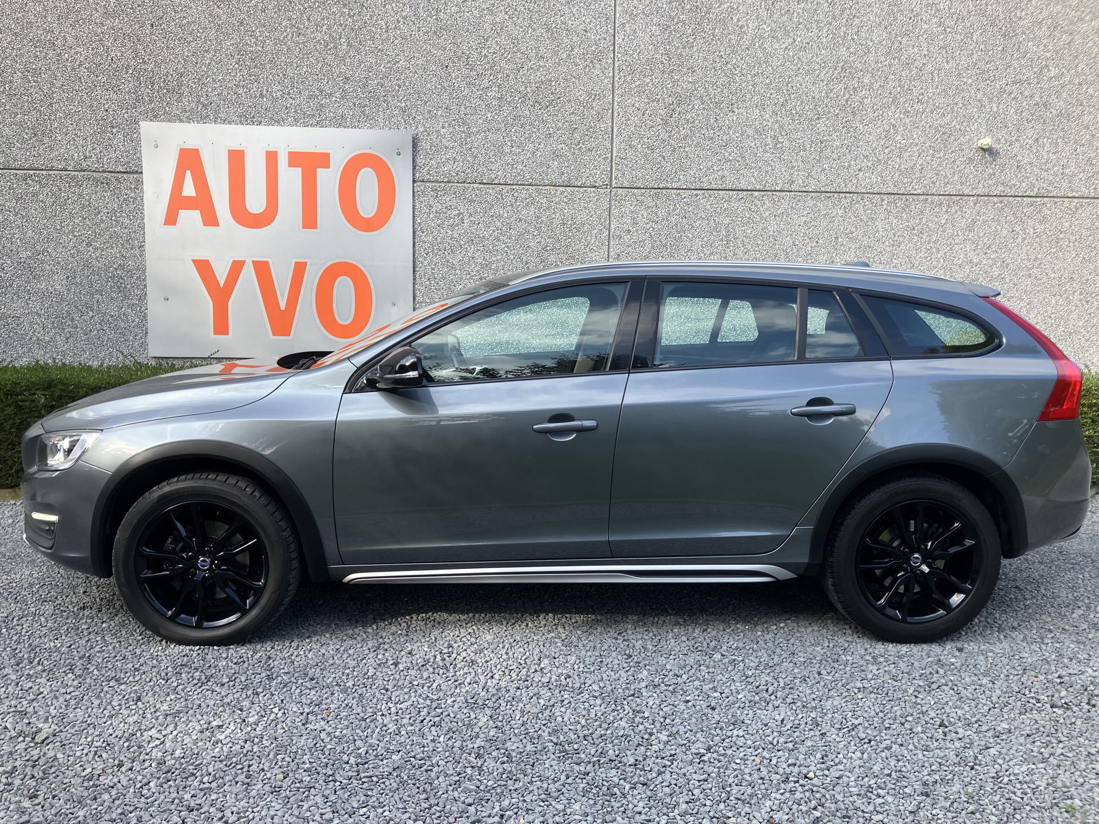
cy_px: 412
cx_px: 550
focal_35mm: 28
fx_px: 889
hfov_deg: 63.4
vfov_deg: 49.7
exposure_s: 1/501
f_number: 1.8
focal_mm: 3.99
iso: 32
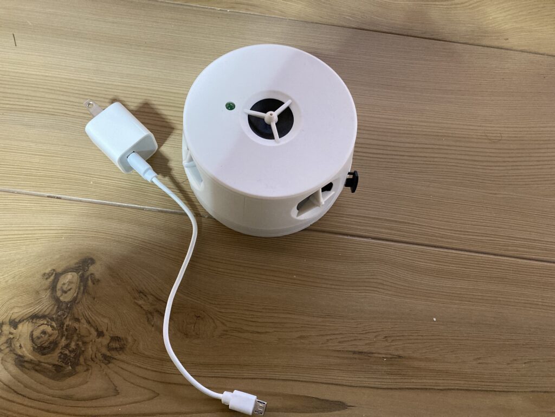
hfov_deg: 63.4
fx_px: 449
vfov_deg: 49.7
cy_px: 208
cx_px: 278
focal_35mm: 28
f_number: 1.8
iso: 320
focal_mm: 3.99
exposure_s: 1/54
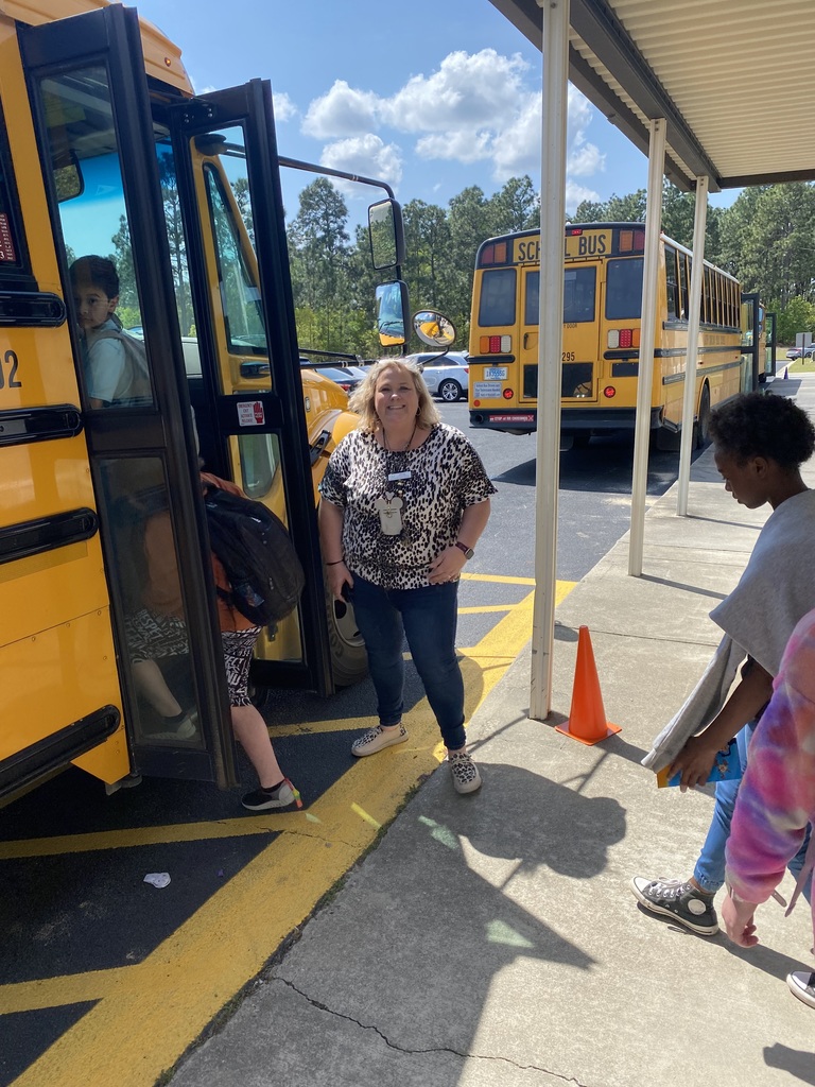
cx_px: 408
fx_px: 816
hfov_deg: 53.1
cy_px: 544
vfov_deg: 67.3
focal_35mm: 26
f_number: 1.8
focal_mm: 4.25
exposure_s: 1/1701
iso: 32
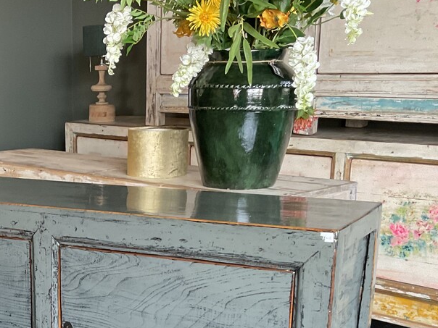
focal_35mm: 64
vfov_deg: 22.3
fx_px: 810
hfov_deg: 29.3
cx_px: 63
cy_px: 306
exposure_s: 1/50
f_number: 1.8
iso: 125
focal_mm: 3
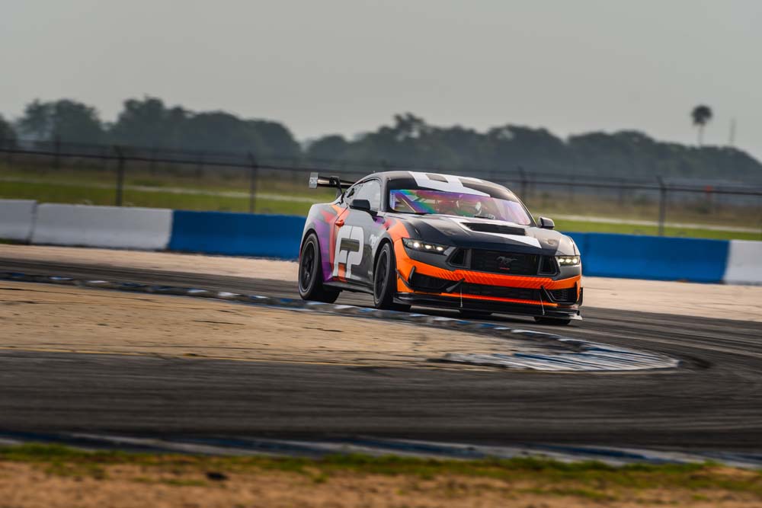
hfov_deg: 3.4
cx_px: 381
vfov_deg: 2.3
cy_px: 254
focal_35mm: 600
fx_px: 12701
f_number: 7.1
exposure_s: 1/160
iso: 100
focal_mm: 400
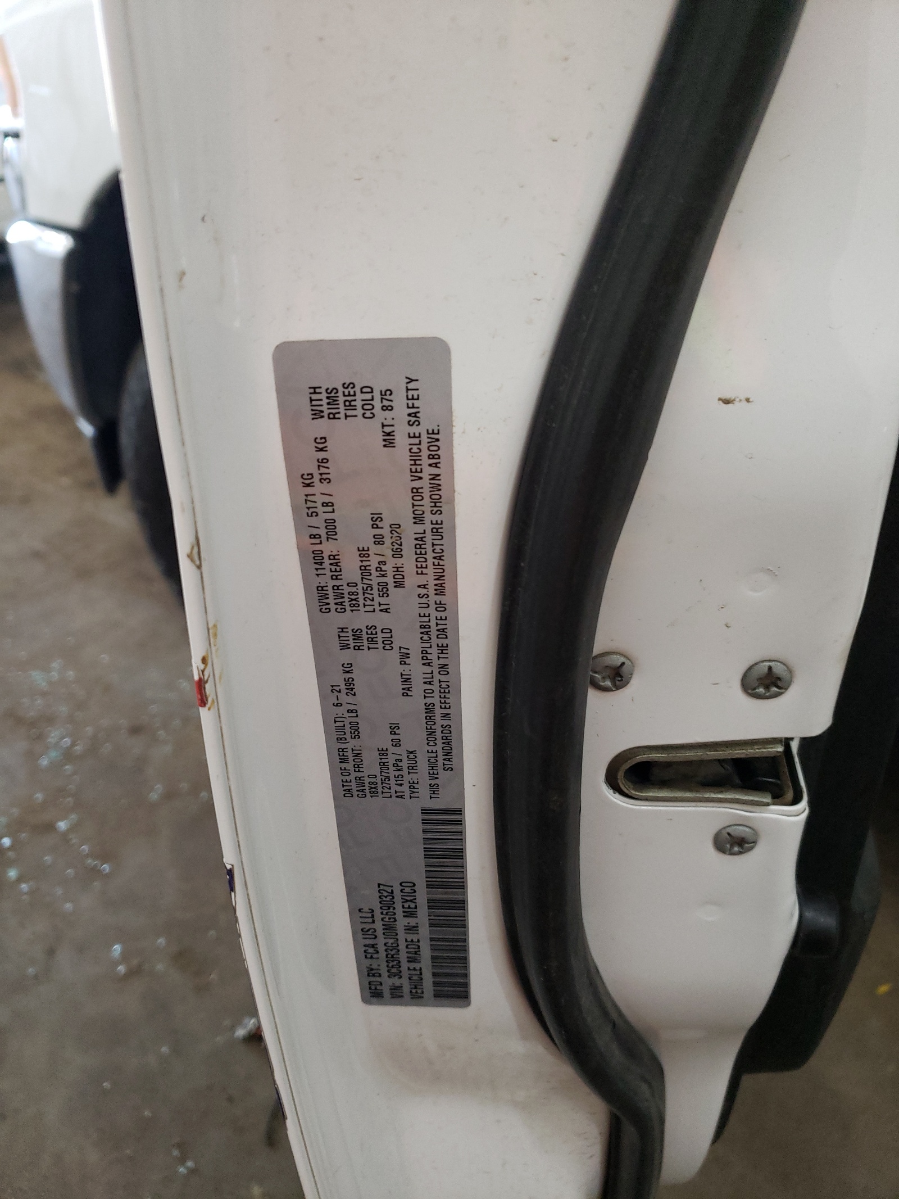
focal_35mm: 26
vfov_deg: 67.3
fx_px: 900
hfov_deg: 53.1
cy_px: 600
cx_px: 450
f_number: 1.5
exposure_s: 1/60.2
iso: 169
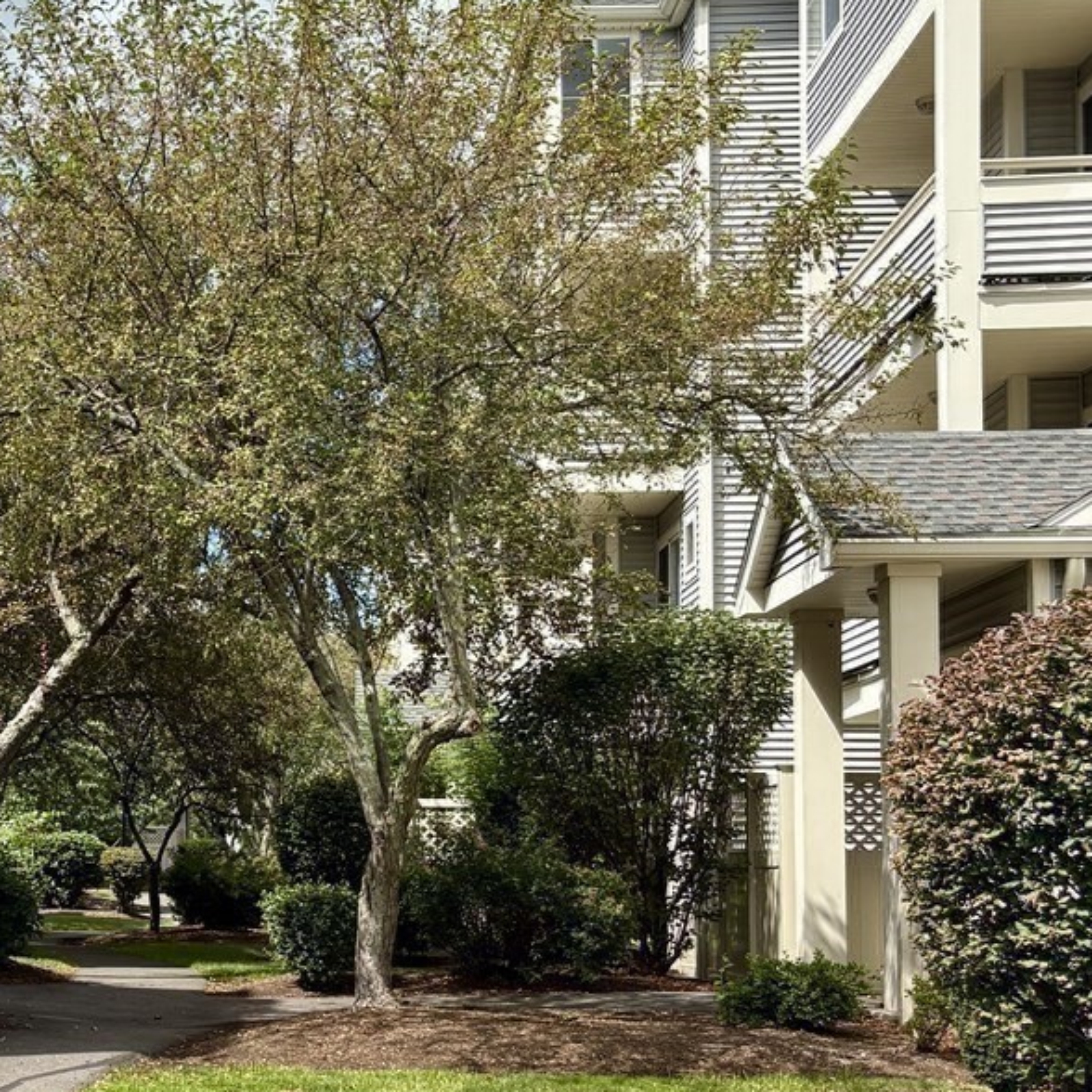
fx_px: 2141
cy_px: 702
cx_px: 85
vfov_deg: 28.5
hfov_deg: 27.5
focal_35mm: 60
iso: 50
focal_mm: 5.96
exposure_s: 1/2747
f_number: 1.6
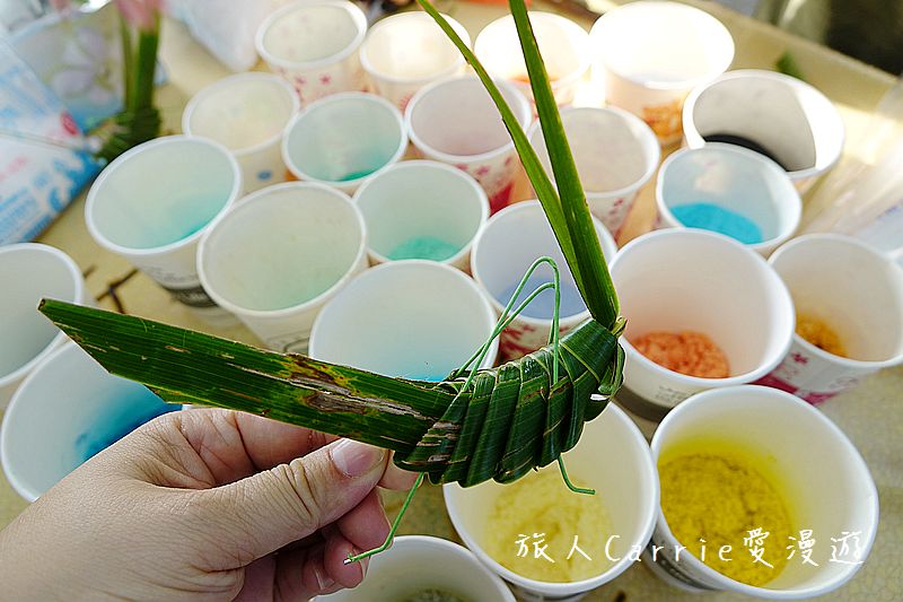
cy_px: 301
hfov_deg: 73.8
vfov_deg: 53.1
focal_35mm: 24
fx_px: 602
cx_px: 452
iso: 100
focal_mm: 8.8
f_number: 2.8
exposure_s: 1/60
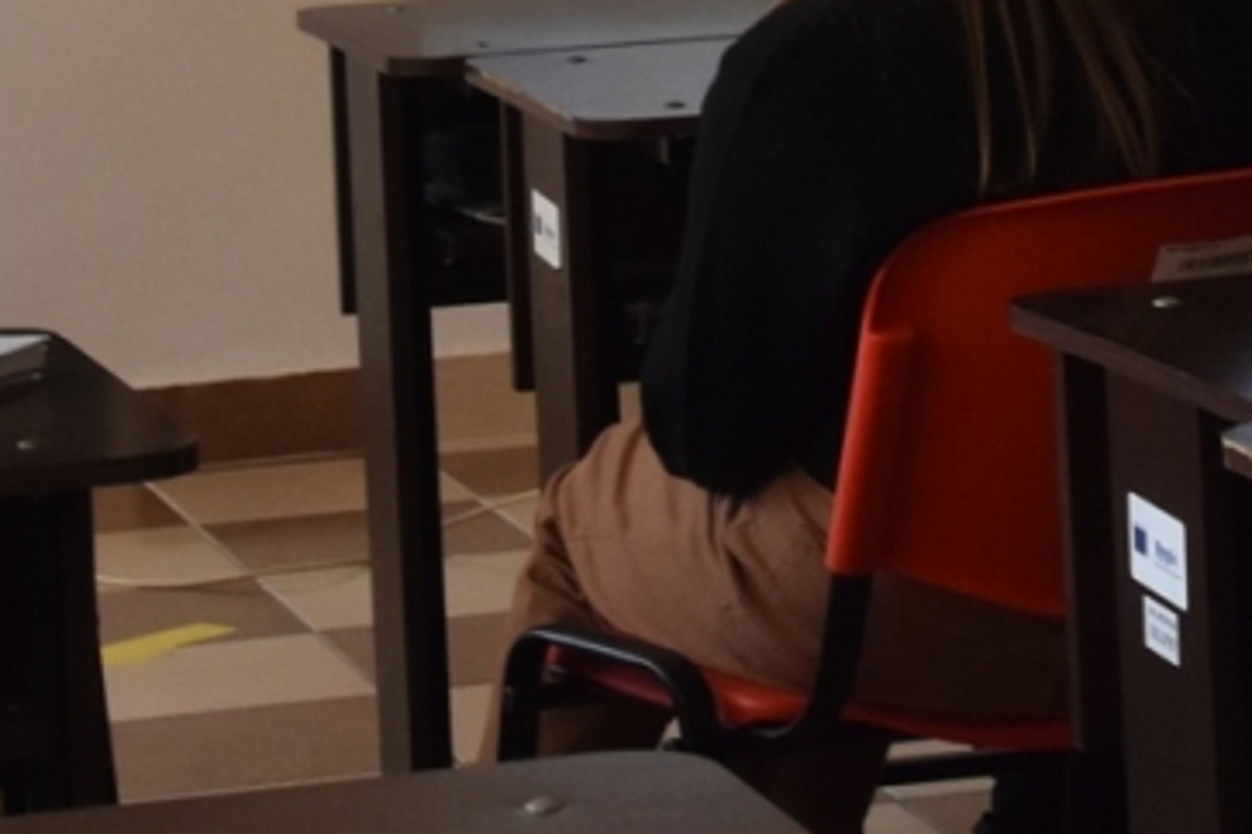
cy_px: -782
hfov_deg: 10.7
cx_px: 690
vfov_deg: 6.9
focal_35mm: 192
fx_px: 6679
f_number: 8
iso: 1250
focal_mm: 31
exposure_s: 1/125
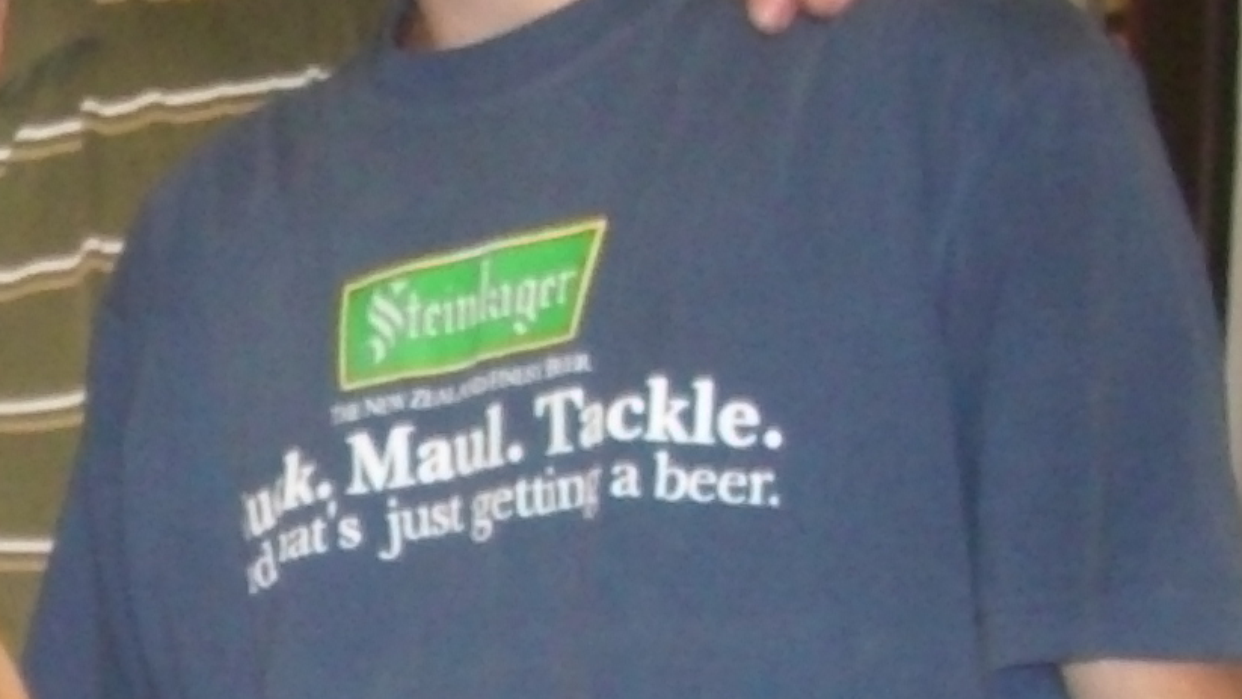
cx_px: -442
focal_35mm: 134
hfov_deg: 15.2
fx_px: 4413
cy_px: 930
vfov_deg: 8.9
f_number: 2.8
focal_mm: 6.2
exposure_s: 1/30
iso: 200
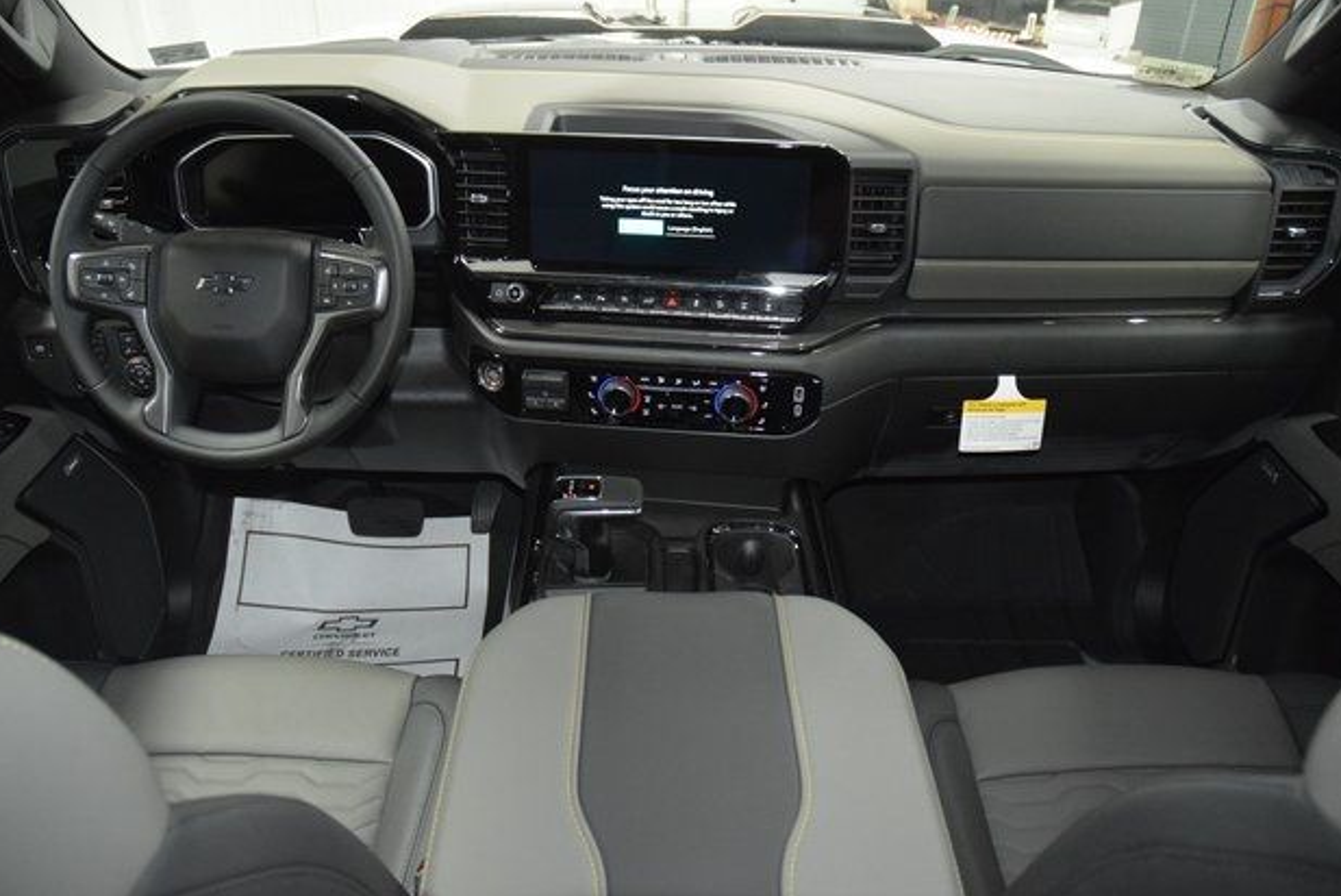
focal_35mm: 28
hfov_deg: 65.4
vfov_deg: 46.4
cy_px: 458
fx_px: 1043
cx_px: 661
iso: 3200
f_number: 3.5
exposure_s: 1/60
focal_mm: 18
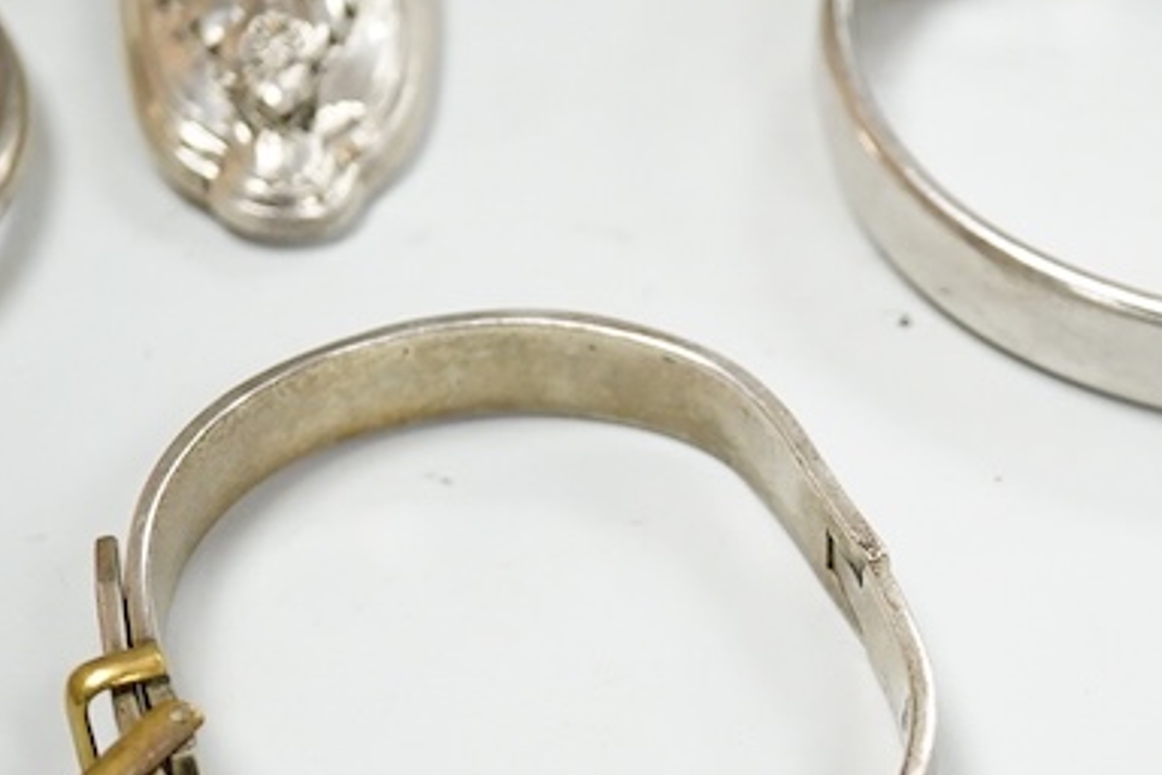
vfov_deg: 10.4
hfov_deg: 15.4
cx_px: 915
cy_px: 527
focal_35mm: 132
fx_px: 4260
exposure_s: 1/400
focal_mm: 30
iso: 2500
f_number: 4
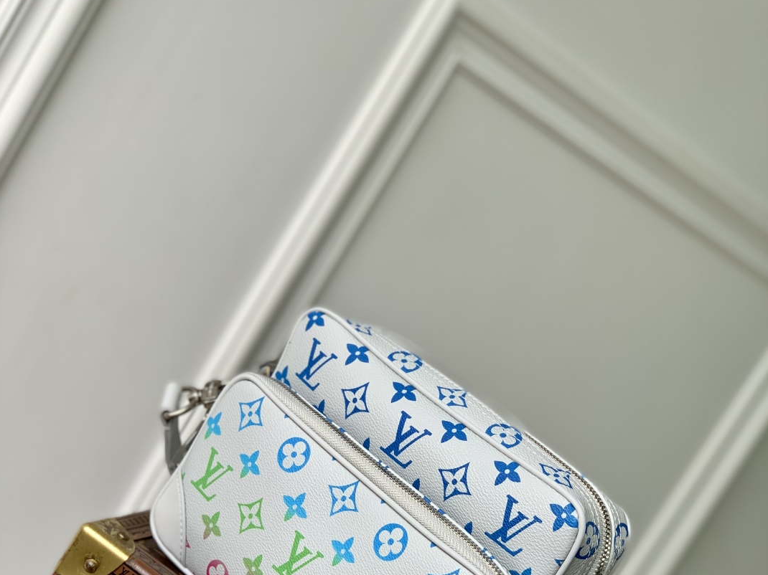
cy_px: 437
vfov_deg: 20.8
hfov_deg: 27.8
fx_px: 1553
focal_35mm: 70
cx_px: 384
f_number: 2.4
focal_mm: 6
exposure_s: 1/203
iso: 16
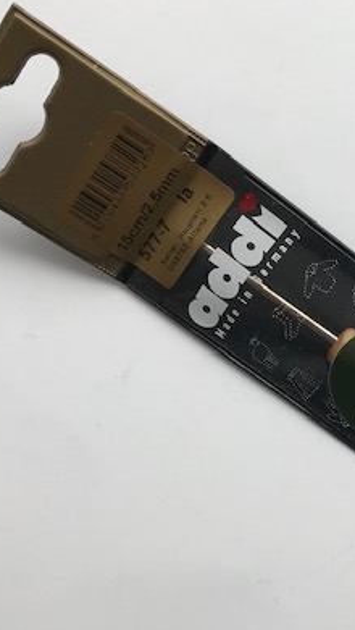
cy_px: 354
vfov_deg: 41.2
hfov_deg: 23.2
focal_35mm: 50
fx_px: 835
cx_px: 337
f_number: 1.8
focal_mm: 3.99
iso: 20
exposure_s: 1/252
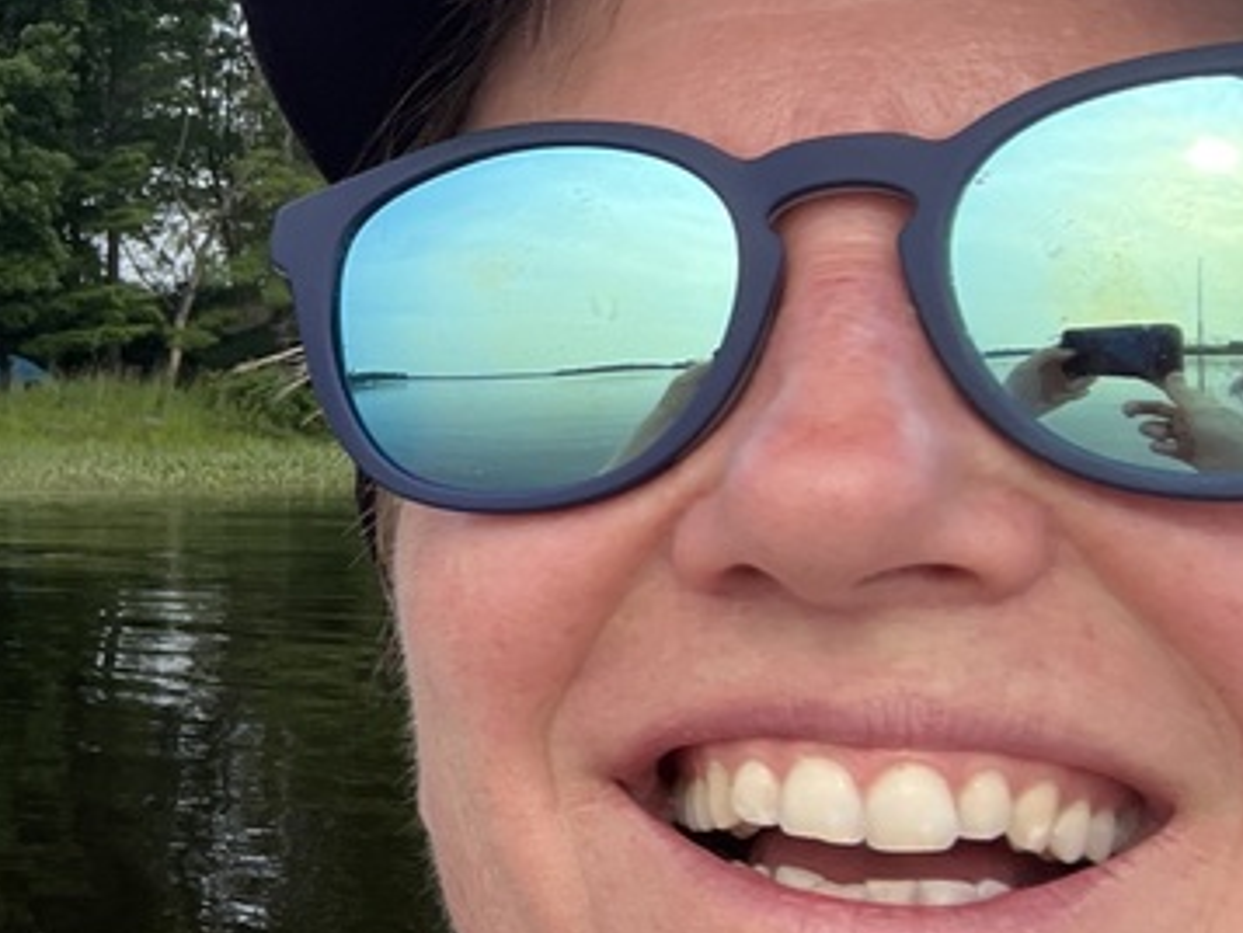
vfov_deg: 22.3
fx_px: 2371
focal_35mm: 66
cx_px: -529
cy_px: 512
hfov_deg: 24.2
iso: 32
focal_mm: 2.71
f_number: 2.2
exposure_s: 1/535
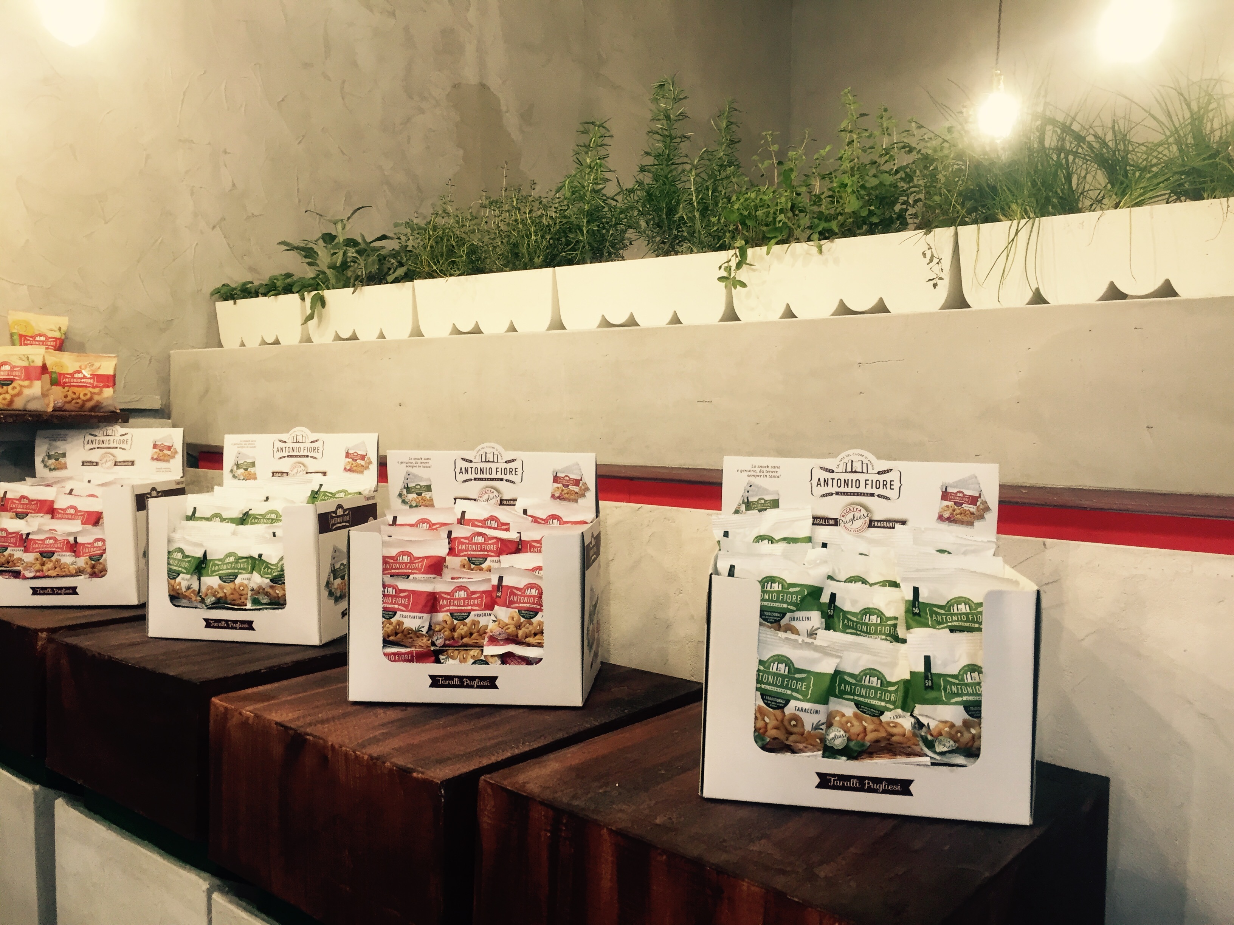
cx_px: 617
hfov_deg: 61.7
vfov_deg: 48.2
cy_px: 462
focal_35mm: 29
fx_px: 1034
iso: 50
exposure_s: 1/33
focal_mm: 4.15
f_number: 2.2
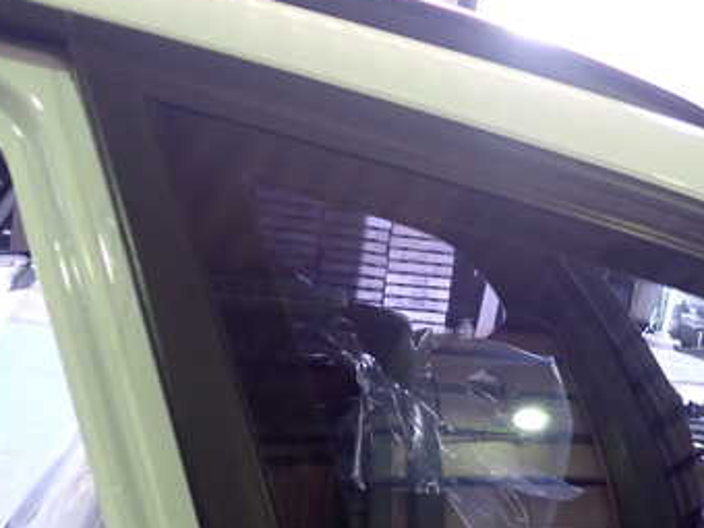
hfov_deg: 35.3
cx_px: 532
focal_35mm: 53
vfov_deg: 27.3
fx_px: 1078
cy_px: 369
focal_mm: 5.4
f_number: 2.3
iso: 200
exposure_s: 1/30
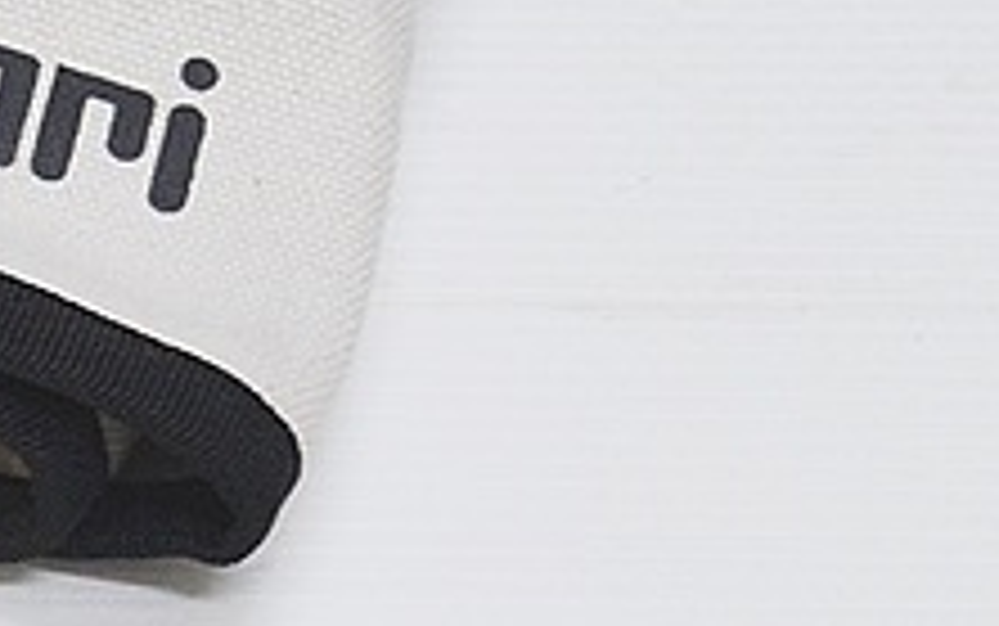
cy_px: 808
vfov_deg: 5.0
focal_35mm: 264
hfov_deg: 7.3
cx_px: -1683
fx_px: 7191
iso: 400
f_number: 6.3
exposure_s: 1/8
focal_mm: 32
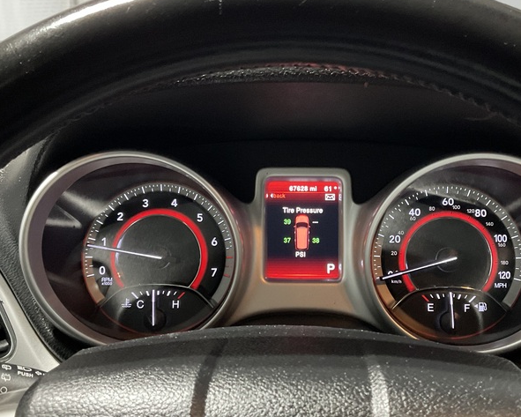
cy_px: 209
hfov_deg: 40.3
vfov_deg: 32.8
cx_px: 293
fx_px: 709
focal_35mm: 46
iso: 250
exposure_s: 1/50
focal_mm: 3
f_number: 1.8
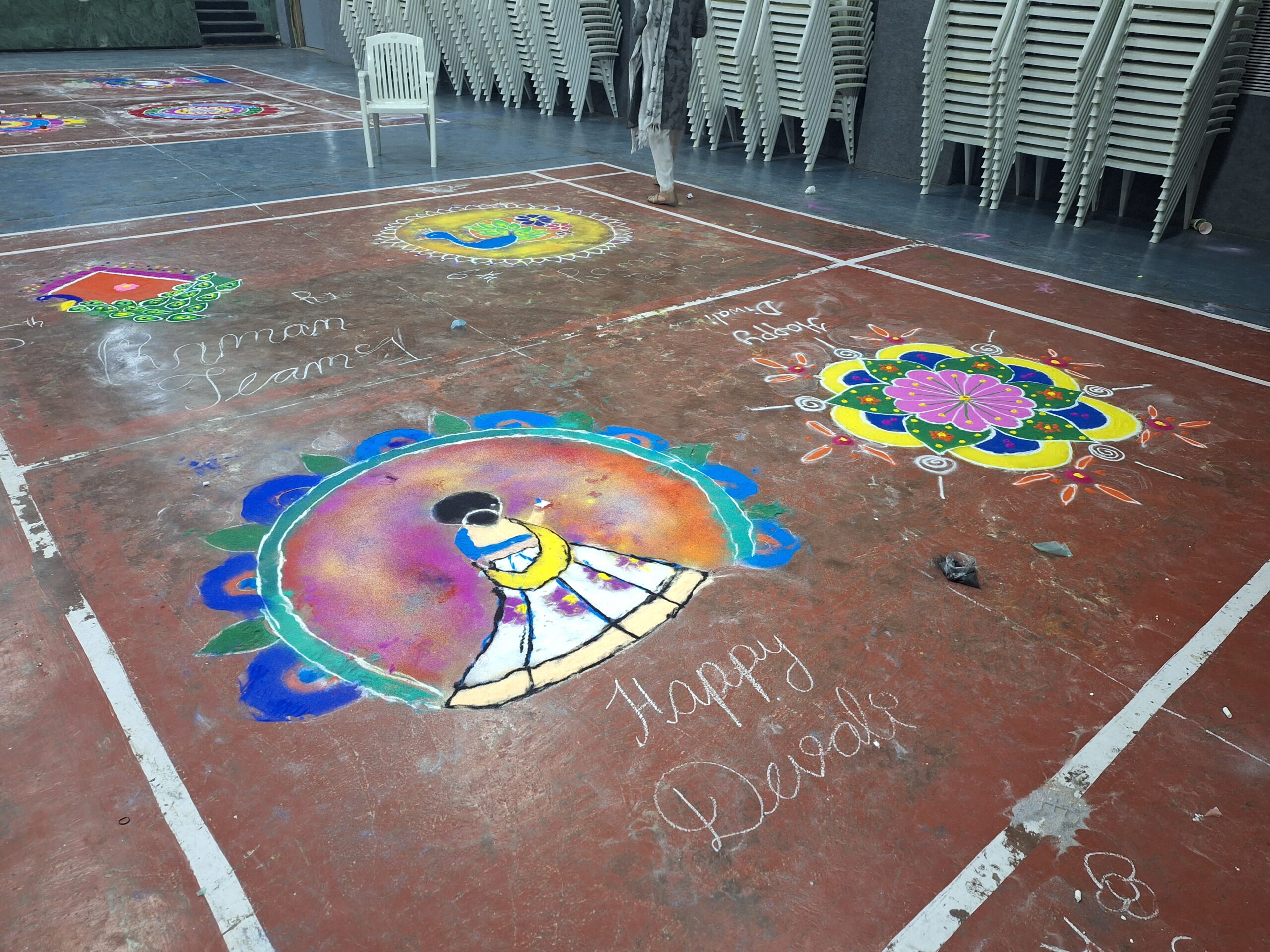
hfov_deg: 73.9
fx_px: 844
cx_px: 635
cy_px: 476
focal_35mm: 23
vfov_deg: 58.9
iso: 320
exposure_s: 1/25
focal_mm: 5.54
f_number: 1.8
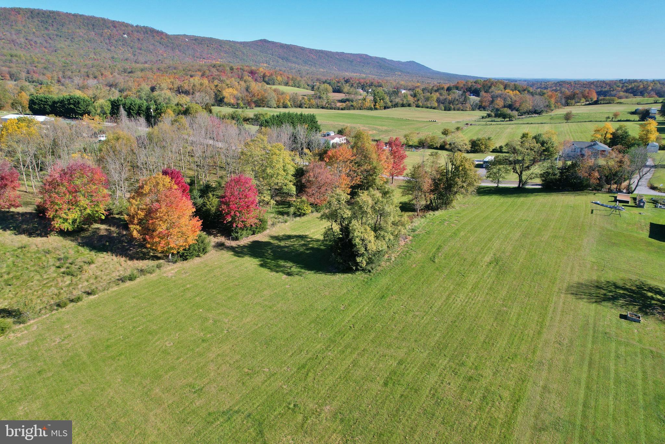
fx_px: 406
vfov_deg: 57.2
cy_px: 222
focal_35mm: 22
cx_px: 332
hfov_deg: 78.6
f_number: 2.8
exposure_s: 1/1250
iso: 110
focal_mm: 8.38
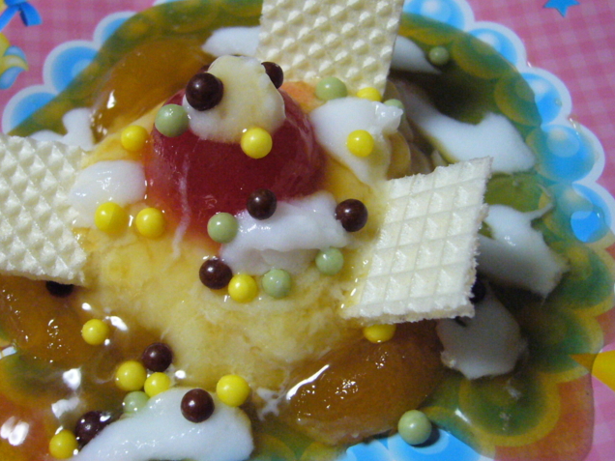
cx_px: 262
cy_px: 195
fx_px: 782
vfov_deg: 32.8
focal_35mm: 44
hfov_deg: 42.8
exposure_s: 1/30
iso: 400
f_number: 2.8
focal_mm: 5.8
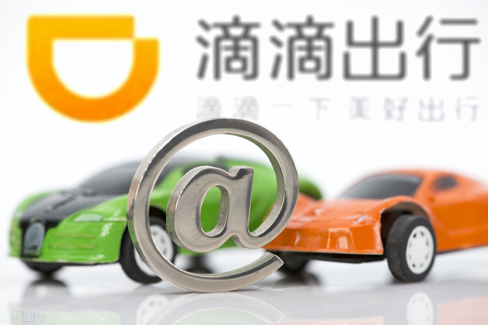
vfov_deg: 13.1
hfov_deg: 19.4
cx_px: 244
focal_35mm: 105
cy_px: 162
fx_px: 1424
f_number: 8
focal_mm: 105
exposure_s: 1/400
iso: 640
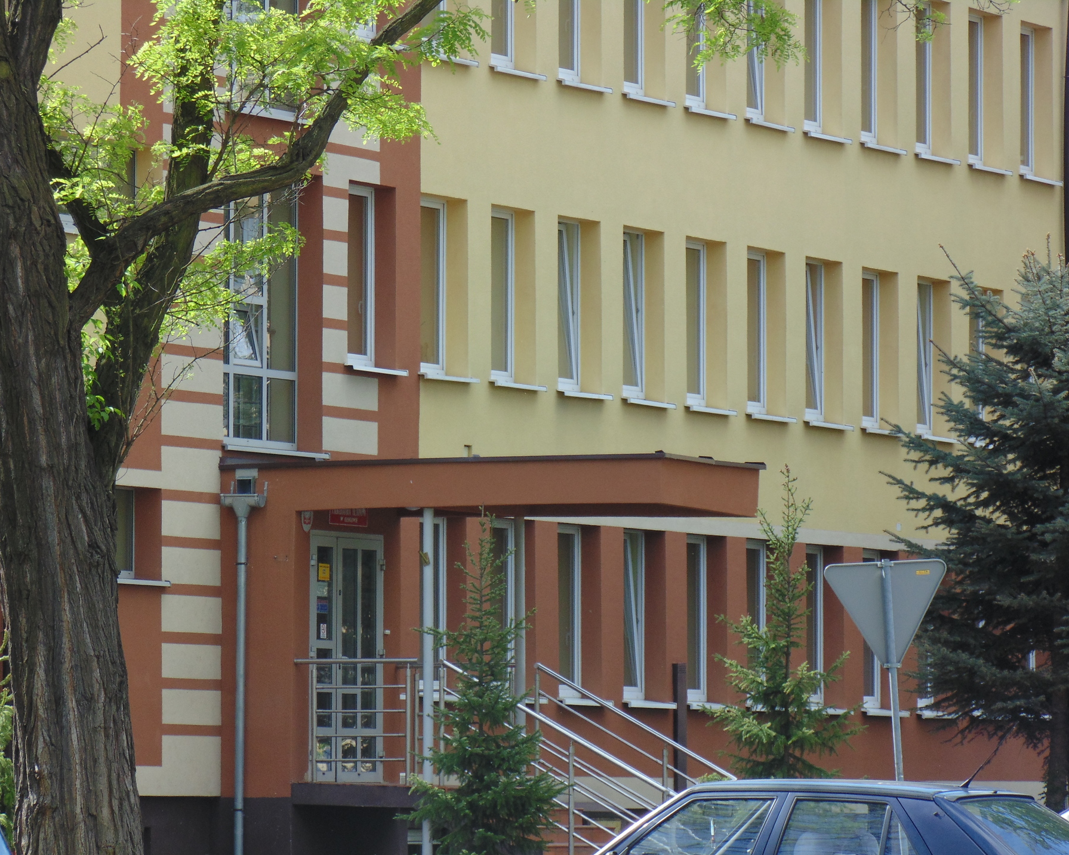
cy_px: 429
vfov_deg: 6.3
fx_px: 7813
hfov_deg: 7.8
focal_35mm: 247
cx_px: 524
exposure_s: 1/160
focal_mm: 42.3
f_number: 5.6
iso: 80
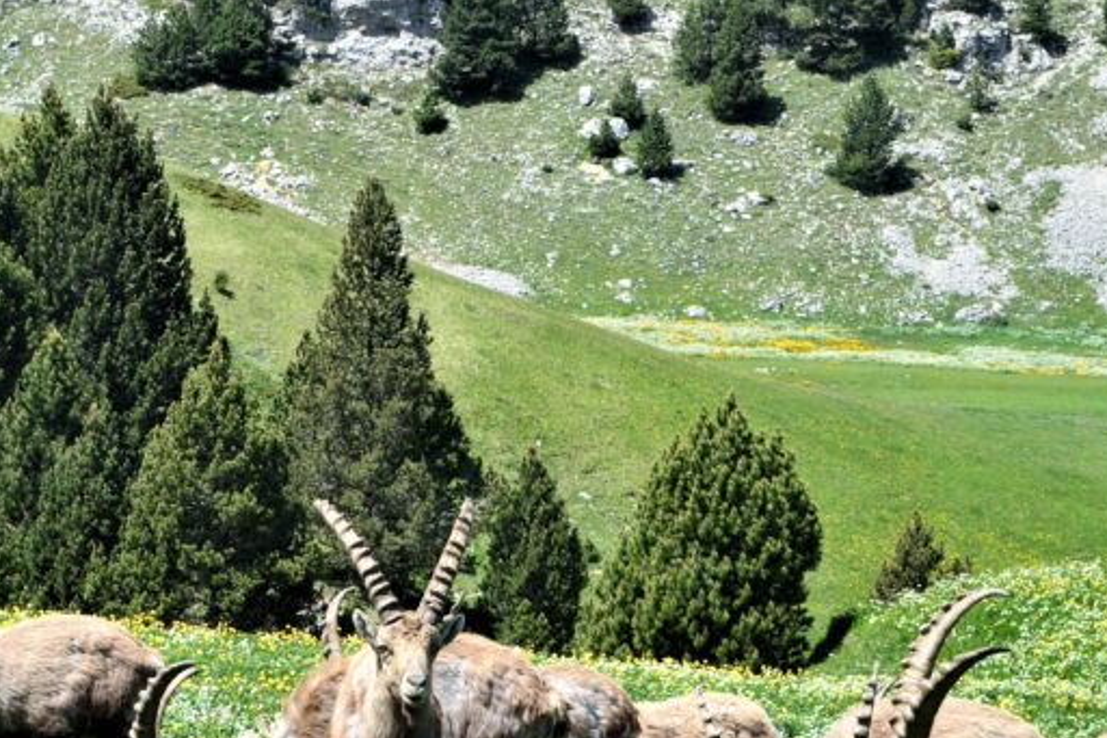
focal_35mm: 156
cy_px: 544
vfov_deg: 8.8
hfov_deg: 13.2
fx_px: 4795
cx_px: 376
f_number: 11
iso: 400
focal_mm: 52
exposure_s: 1/400
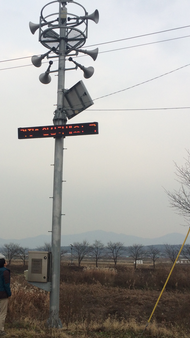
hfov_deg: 27.3
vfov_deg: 47.4
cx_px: 47
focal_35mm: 43
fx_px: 385
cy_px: 168
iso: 32
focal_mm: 4.15
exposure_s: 1/316
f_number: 2.2
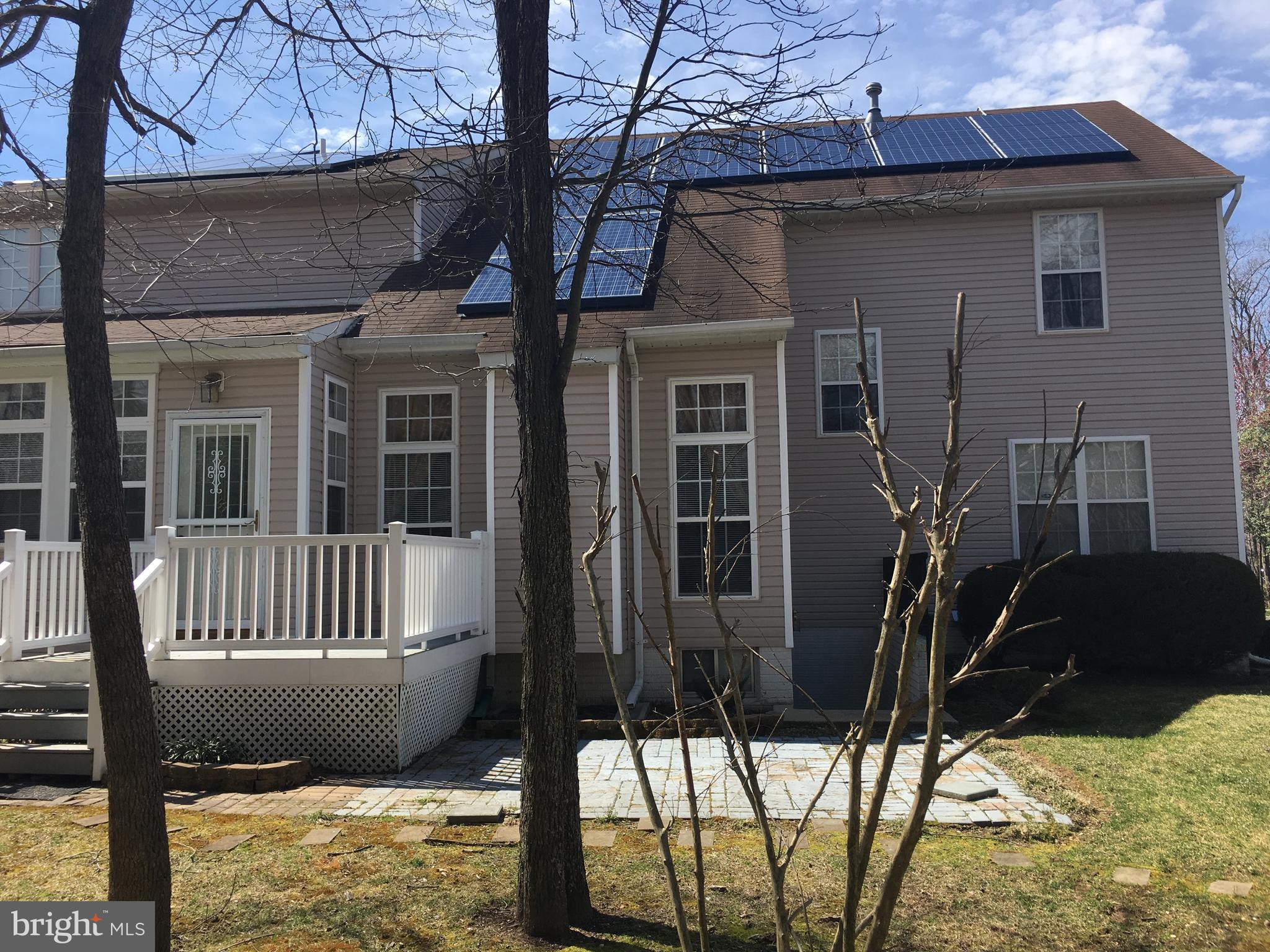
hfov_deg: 61.7
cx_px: 635
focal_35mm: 29
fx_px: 1064
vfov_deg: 48.2
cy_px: 476
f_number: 2.2
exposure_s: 1/1115
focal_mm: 4.15
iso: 25
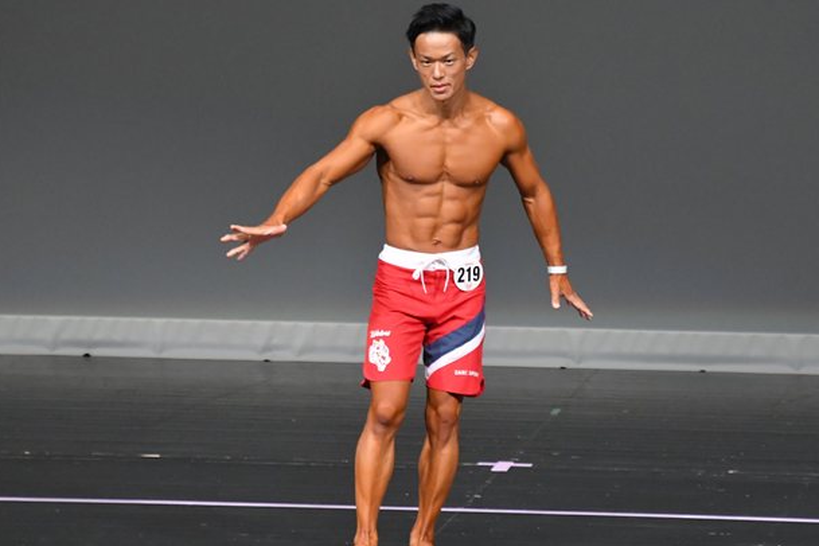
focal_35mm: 477
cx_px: 469
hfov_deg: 4.3
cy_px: 293
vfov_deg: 2.9
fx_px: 10851
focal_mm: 250
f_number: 5.6
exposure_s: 1/400
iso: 5000
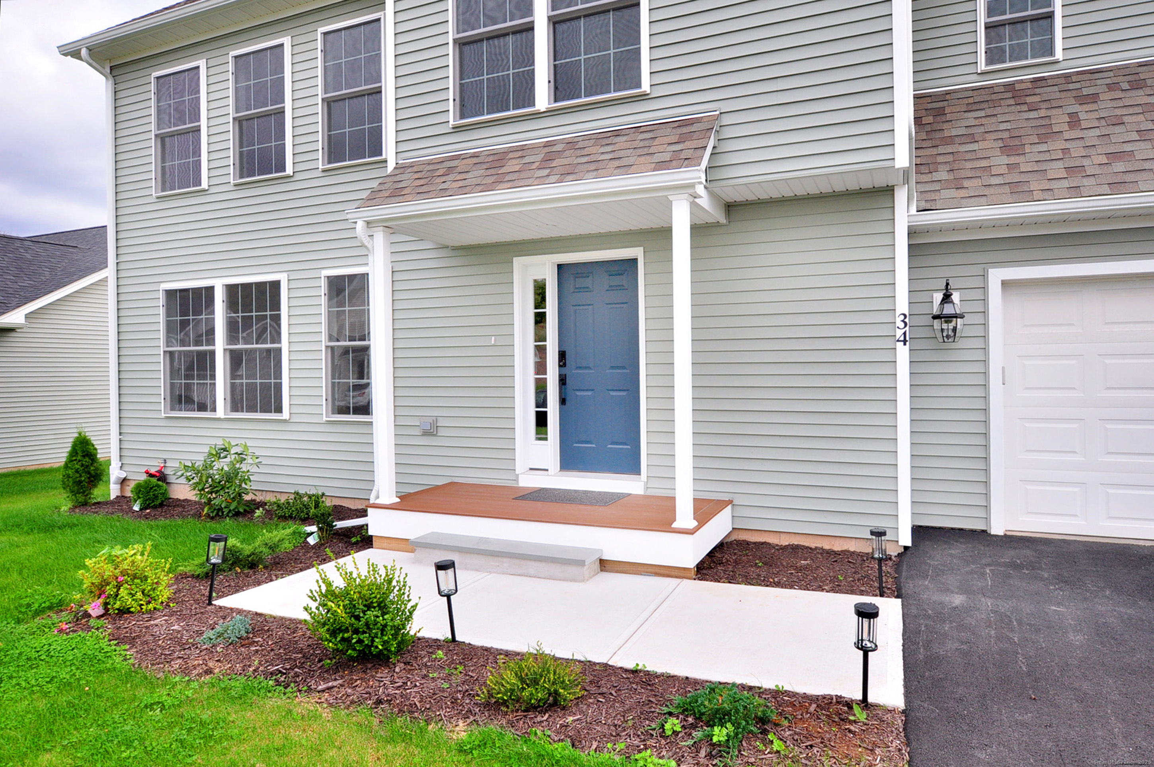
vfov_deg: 59.4
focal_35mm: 21
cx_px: 577
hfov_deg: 81.3
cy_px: 384
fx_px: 672
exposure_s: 1/160
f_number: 8
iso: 400
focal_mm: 14
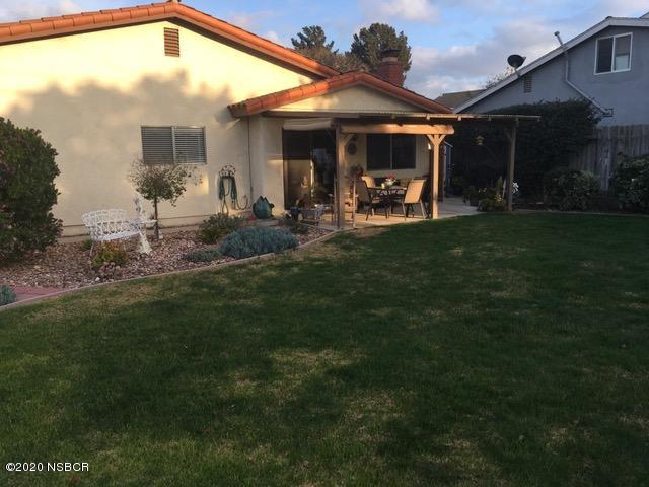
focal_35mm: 29
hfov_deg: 61.7
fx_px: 544
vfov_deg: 48.2
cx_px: 324
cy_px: 244
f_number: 2.2
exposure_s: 1/509
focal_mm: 4.15
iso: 25
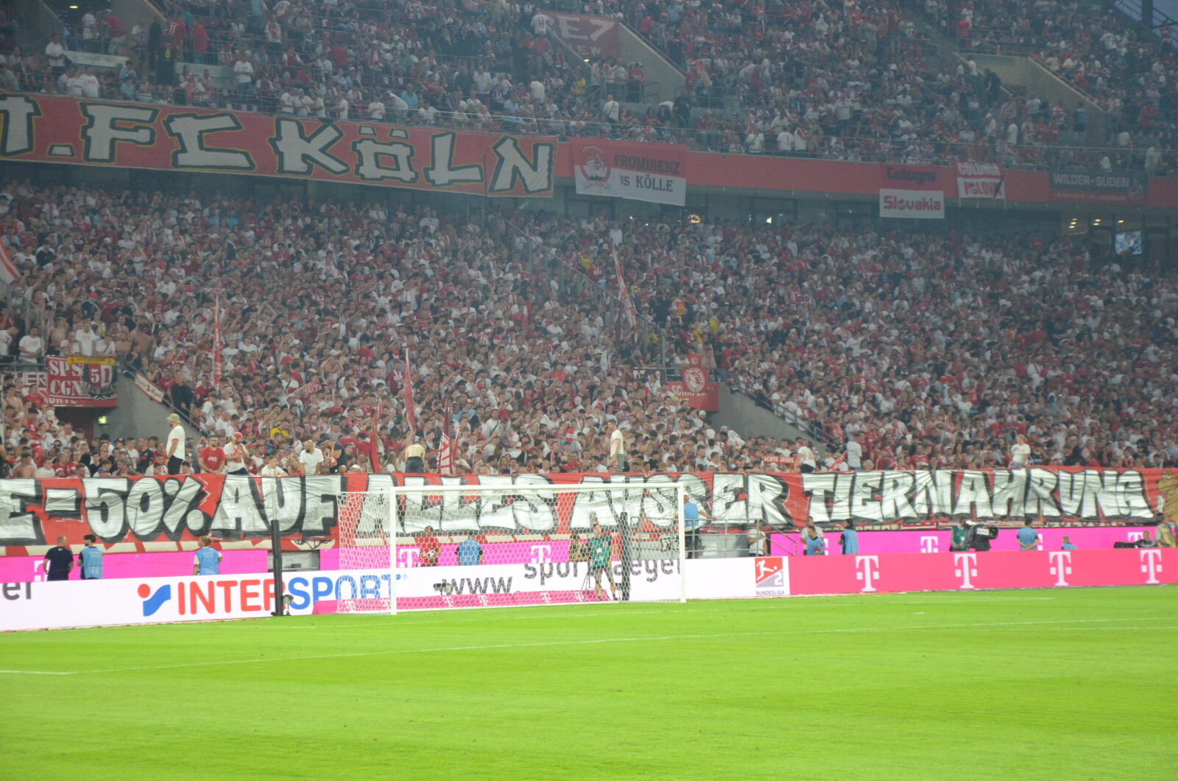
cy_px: 390
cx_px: 589
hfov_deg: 20.7
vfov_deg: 13.8
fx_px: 3233
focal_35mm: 99
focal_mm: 66
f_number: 5.3
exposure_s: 1/200
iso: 1600
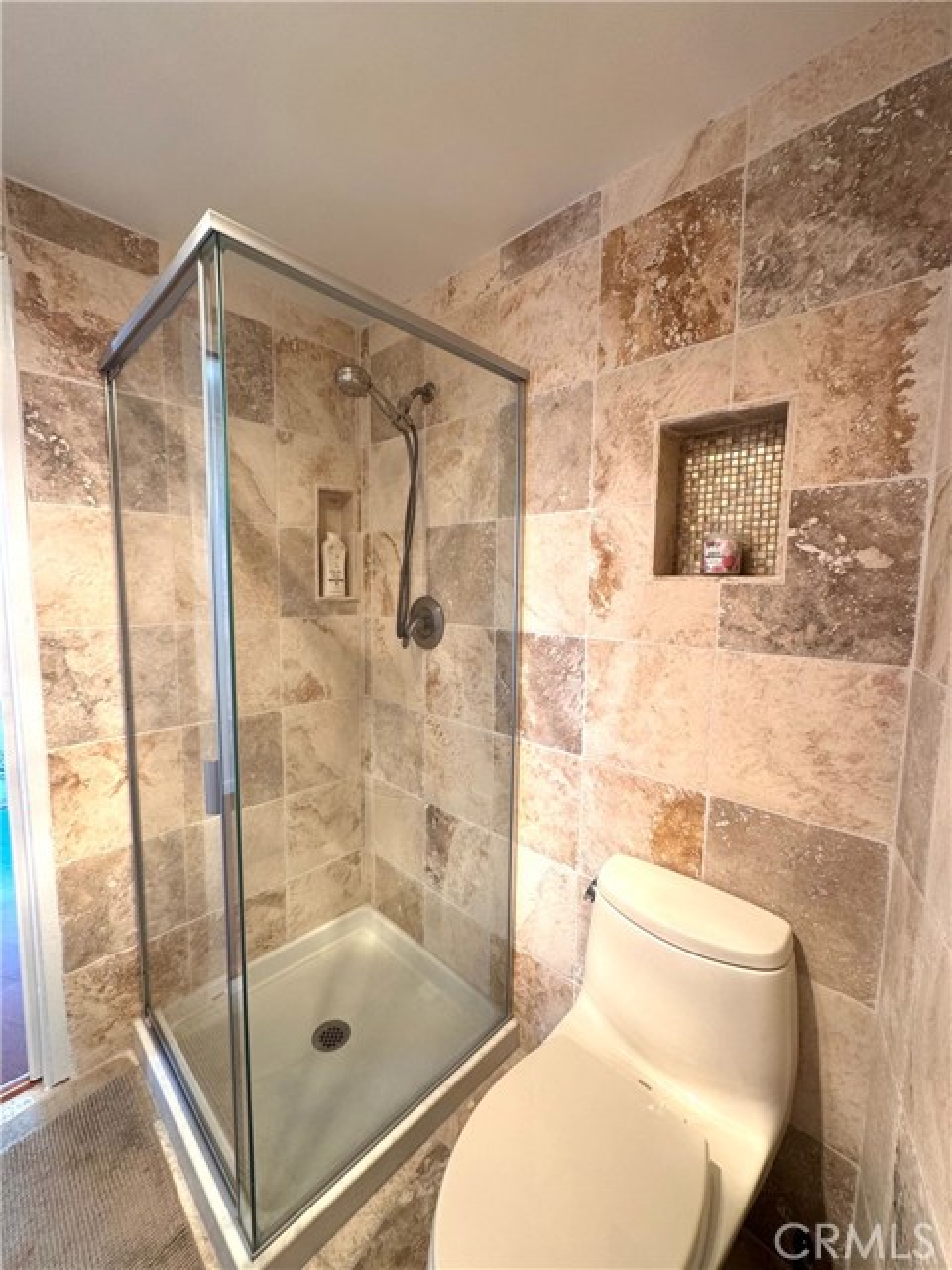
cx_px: 476
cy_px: 635
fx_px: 513
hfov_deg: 85.7
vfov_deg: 102.1
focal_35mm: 14
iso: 160
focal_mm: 2.22
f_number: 2.2
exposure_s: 1/120
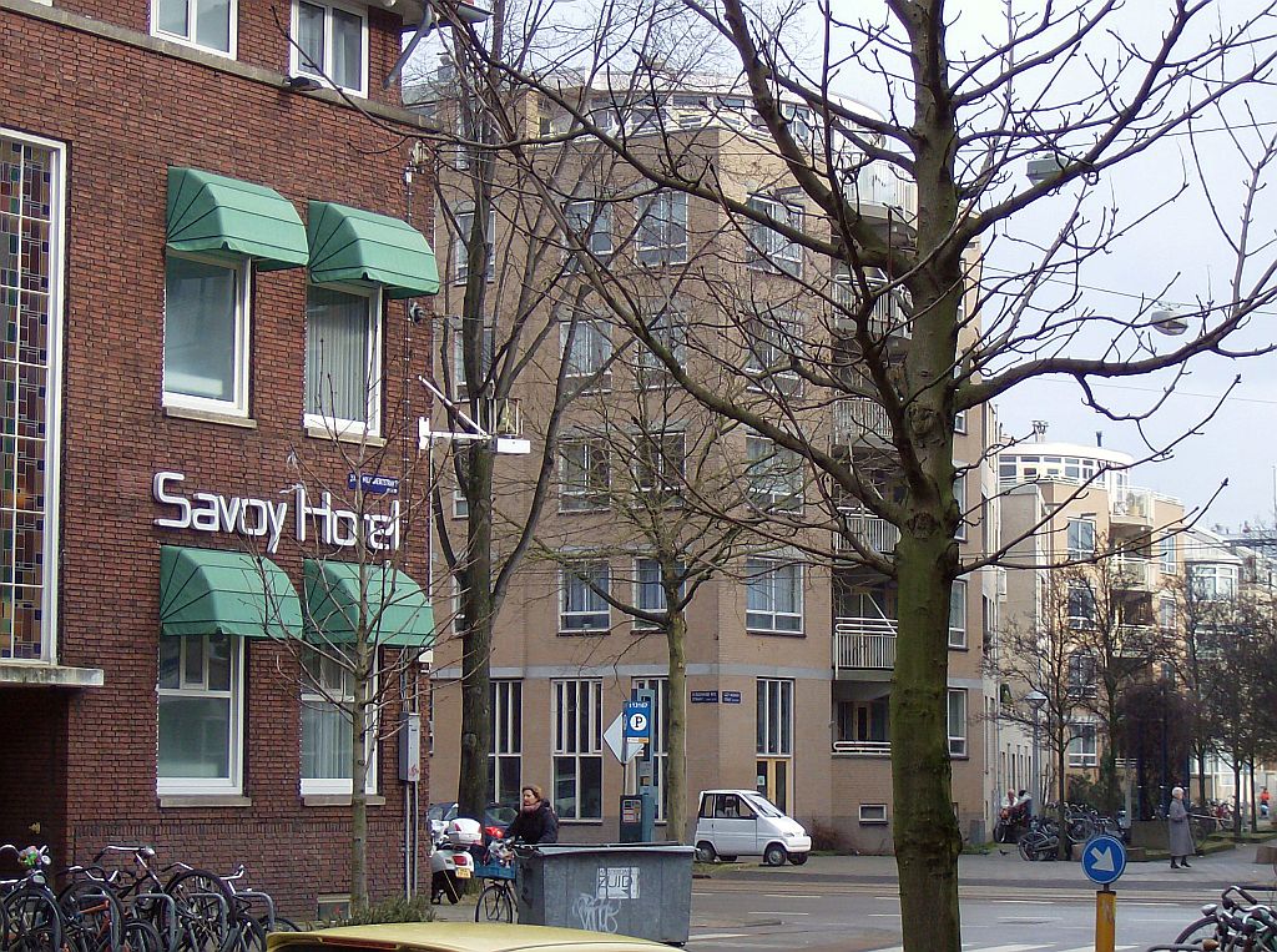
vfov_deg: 17.3
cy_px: 476
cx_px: 638
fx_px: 3128
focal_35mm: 85
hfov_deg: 23.1
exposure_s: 1/221
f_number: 4.2
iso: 100
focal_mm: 14.1
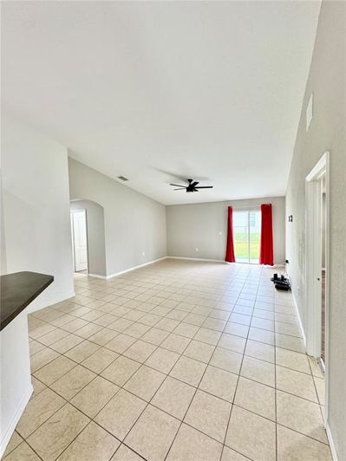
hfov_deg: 85.7
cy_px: 230
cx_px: 173
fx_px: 187
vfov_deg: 102.1
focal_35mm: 14
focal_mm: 2.22
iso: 160
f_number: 2.2
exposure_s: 1/120
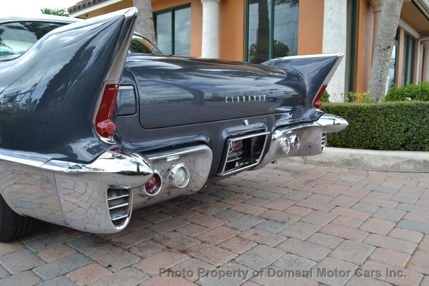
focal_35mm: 27
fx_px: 322
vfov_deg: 48.0
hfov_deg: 67.4
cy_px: 143
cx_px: 214
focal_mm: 18
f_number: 7.1
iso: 100
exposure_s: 1/125
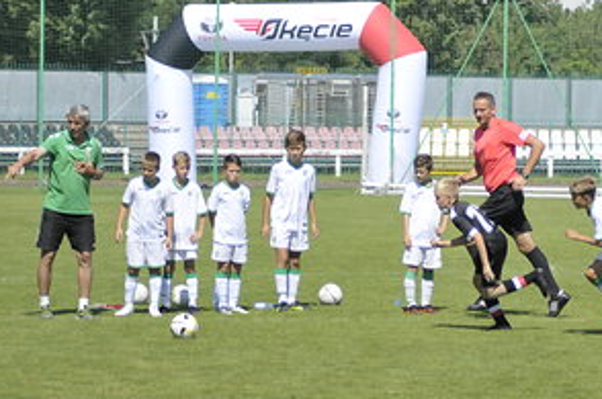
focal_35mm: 183
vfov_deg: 7.5
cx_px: 385
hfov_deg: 11.2
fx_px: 3055
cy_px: 141
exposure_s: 1/8000
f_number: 4
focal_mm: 70
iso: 1000
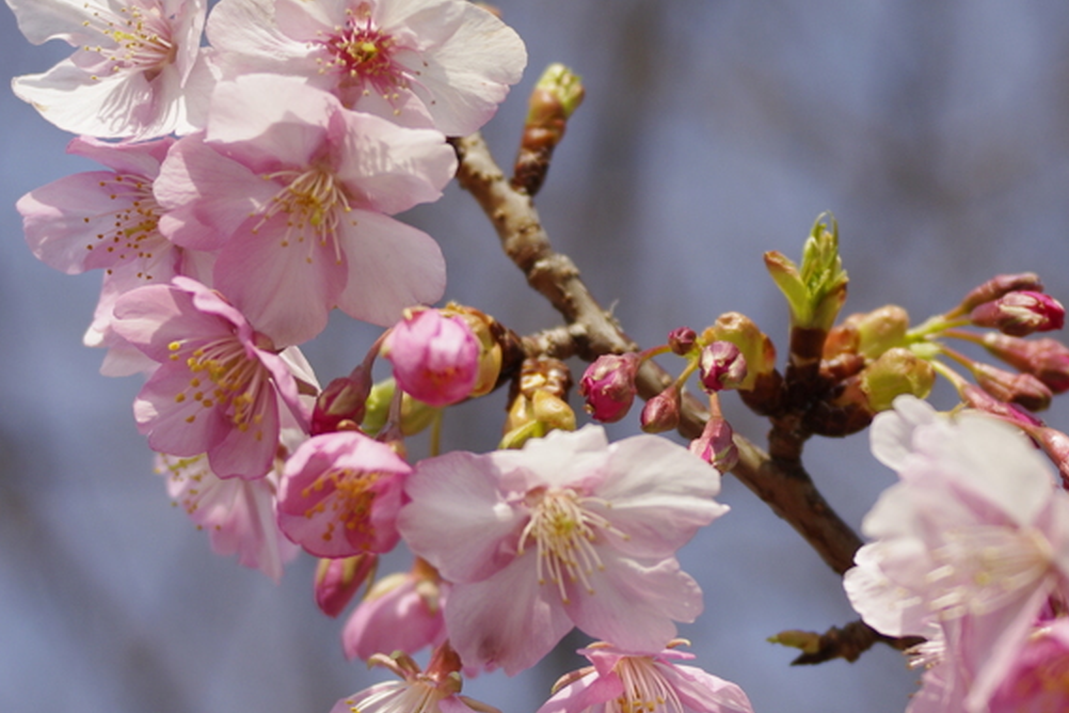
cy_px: 258
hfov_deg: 18.9
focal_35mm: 108
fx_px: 3208
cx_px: 687
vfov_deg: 12.7
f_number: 3.5
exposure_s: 1/1600
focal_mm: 40
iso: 200
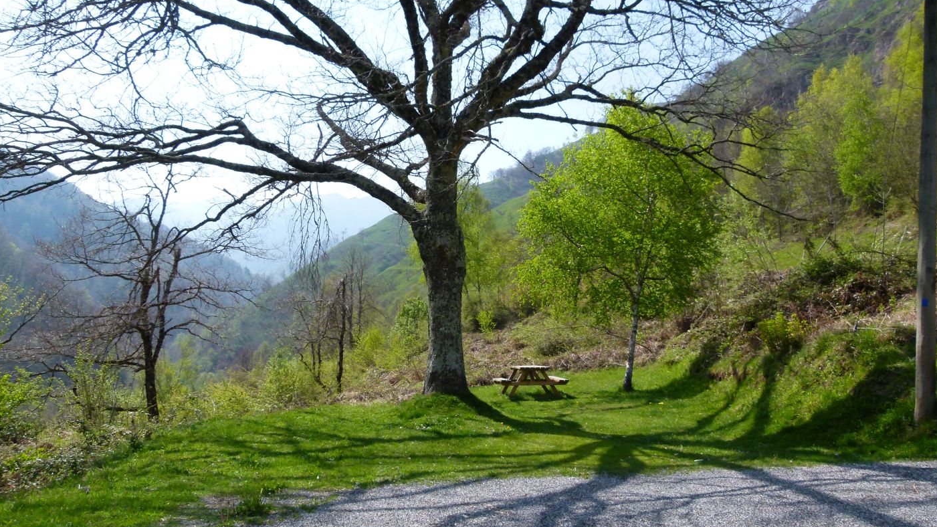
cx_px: 470
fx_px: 696
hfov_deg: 67.9
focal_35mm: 28
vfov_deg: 41.5
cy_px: 255
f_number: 4
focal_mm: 4.5
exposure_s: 1/640
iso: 100
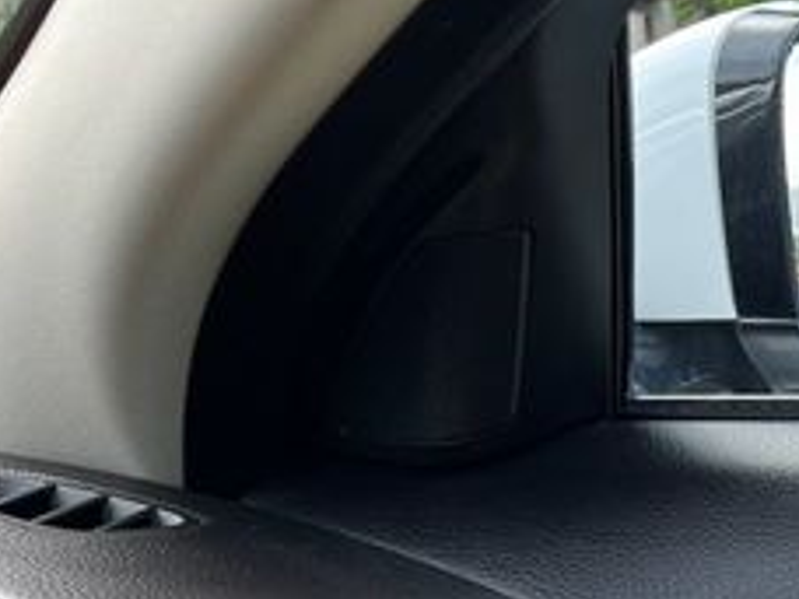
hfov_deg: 23.0
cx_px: 1097
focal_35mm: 73
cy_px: 806
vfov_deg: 18.6
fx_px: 1685
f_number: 1.5
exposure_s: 1/265
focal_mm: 5.7
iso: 40
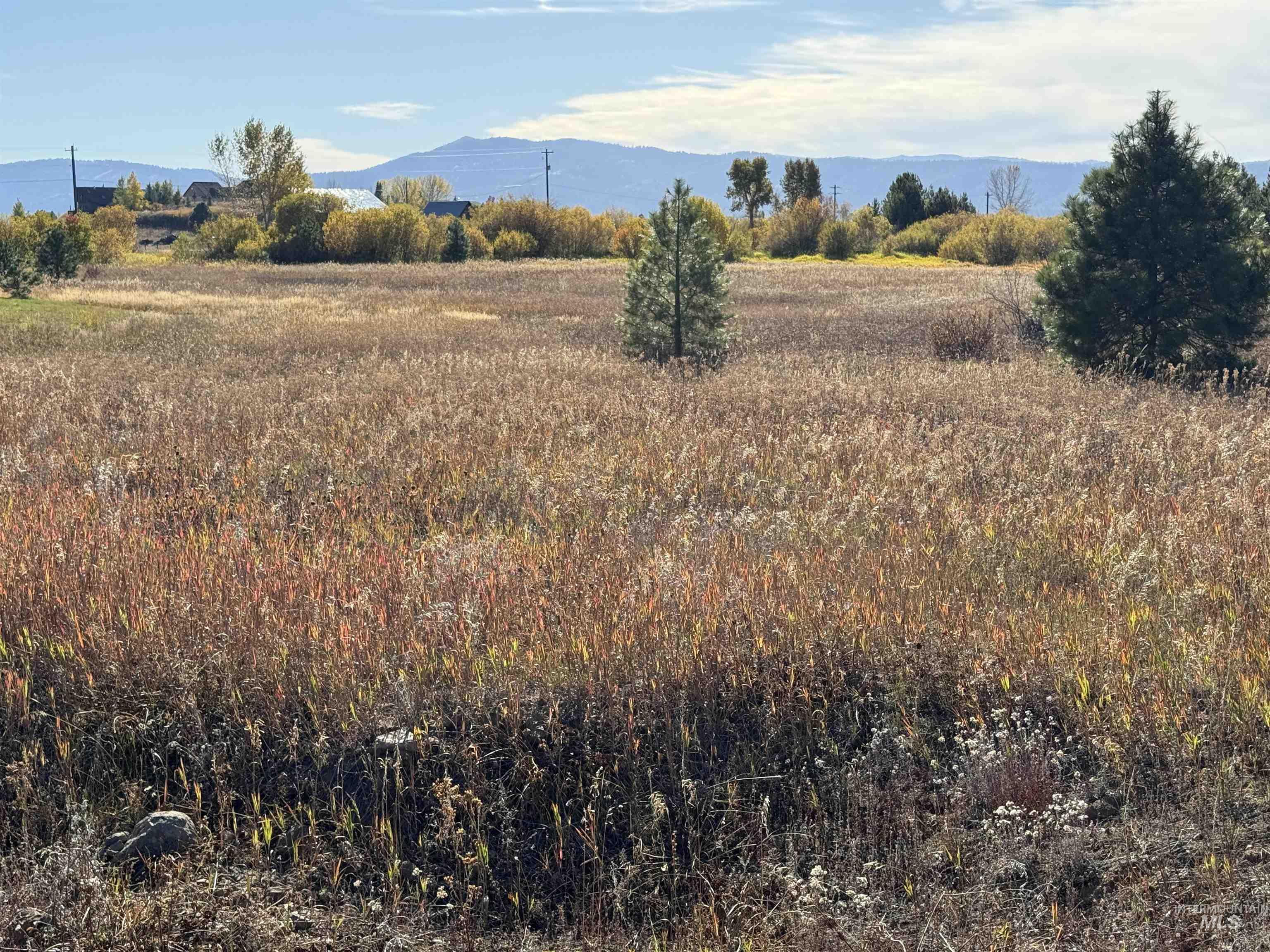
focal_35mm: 48
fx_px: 1761
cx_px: 635
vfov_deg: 30.3
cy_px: 476
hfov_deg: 39.7
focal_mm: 6.76
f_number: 1.78
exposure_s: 1/3378
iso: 80
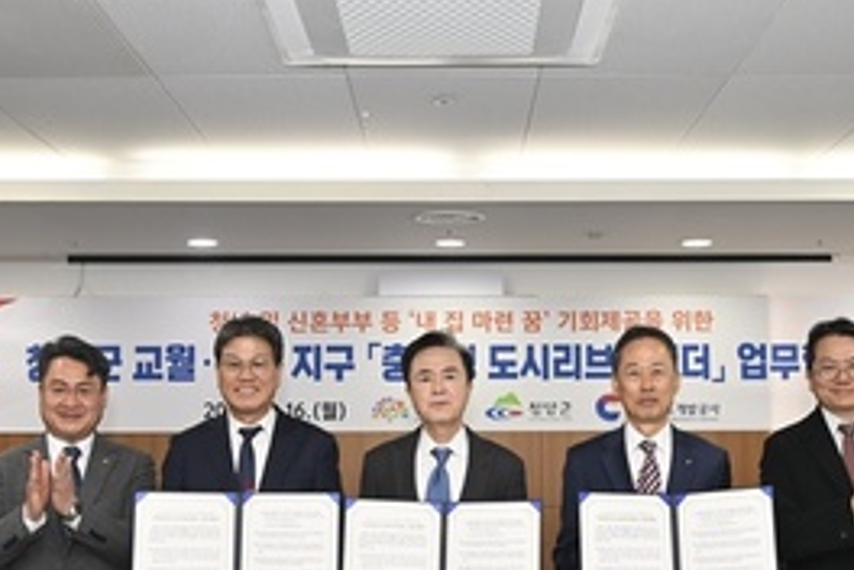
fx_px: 1376
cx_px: 472
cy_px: 363
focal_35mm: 58
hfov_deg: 34.5
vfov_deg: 23.3
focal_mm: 34
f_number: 5
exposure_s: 1/200
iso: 800
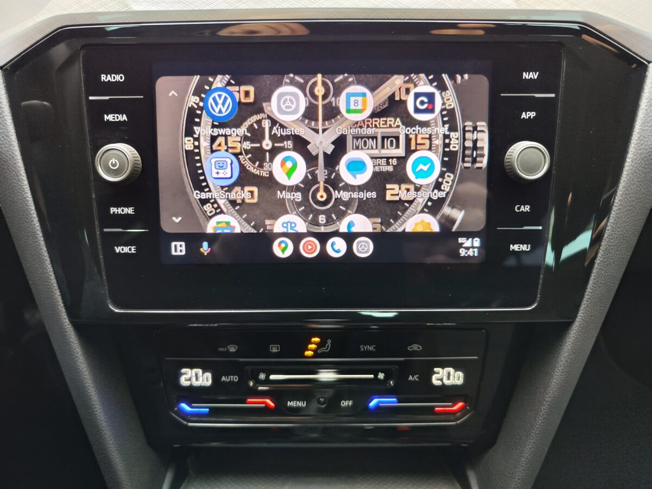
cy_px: 244
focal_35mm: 23
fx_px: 433
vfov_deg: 58.9
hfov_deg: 73.9
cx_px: 326
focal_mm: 7.01
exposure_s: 1/69.2
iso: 339
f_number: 1.69
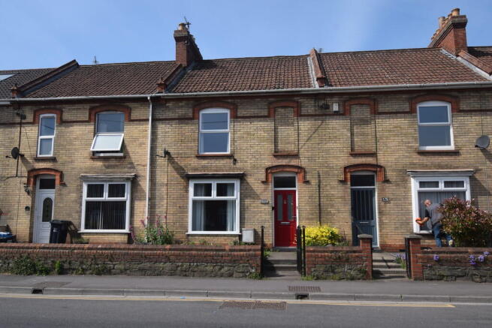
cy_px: 164
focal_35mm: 30
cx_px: 246
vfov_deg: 43.6
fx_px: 410
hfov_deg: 61.9
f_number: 10
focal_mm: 20
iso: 200
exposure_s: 1/400
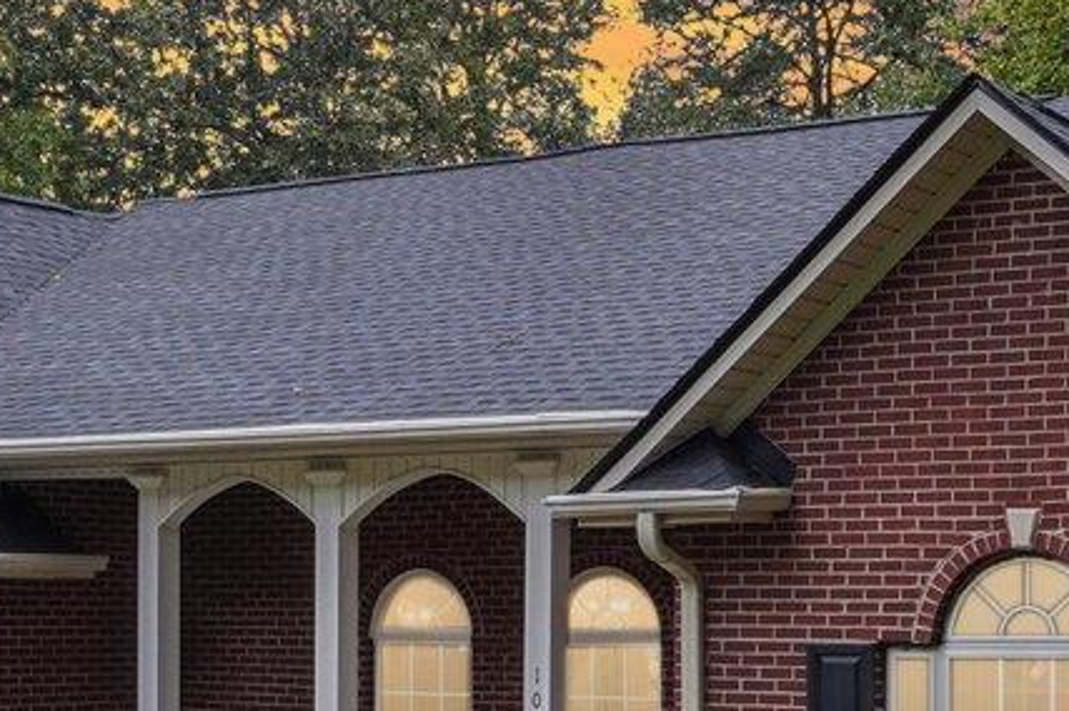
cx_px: 809
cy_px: 682
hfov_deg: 27.7
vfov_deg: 18.5
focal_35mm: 72
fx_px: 2136
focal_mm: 10
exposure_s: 1/30
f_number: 8
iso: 250
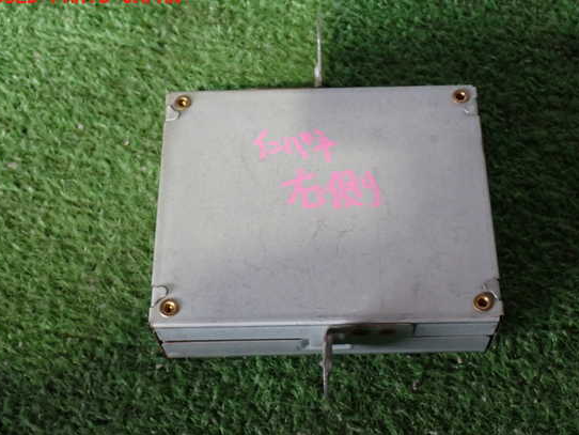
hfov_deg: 36.8
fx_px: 870
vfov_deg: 28.1
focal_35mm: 52
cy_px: 223
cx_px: 307
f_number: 3.1
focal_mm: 8.4
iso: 640
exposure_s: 1/50
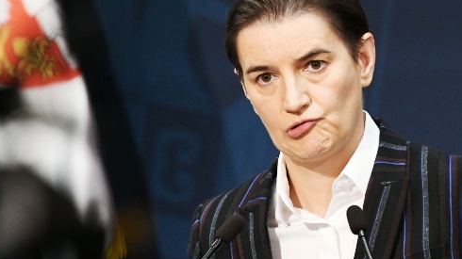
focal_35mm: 693
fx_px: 8485
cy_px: 139
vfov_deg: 1.8
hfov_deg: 3.1
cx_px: 288
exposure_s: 1/500
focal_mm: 200
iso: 2500
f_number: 3.5
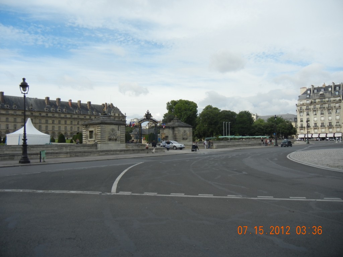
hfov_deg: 60.0
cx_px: 172
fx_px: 297
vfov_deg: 46.8
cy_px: 128
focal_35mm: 30
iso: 160
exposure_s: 1/422
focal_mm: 5.4
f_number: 7
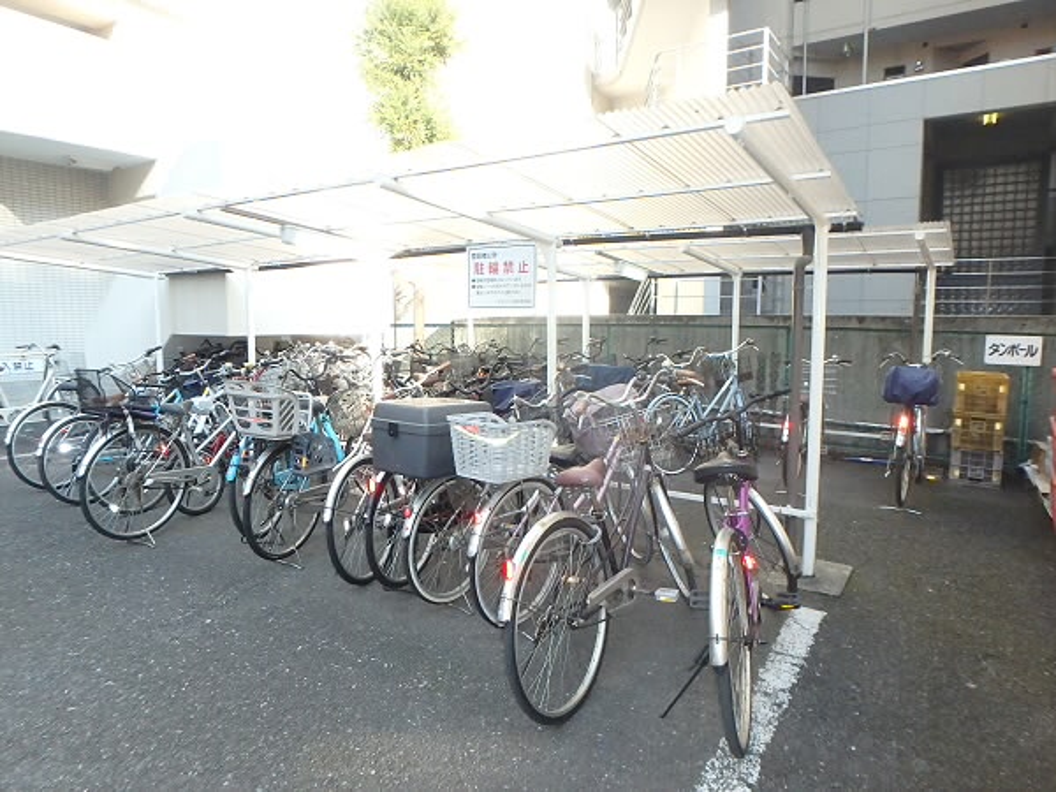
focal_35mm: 21
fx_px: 641
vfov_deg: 63.4
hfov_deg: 79.0
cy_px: 396
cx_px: 528
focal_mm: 3.7
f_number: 3.5
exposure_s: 1/640
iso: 800
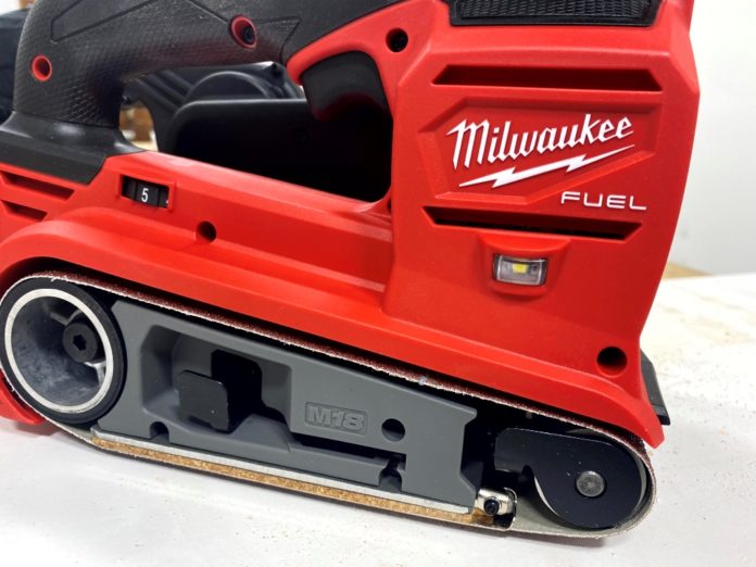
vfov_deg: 53.1
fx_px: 568
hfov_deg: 67.3
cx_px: 378
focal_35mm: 26
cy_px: 284
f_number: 1.8
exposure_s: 1/120
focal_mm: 4.25
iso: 80
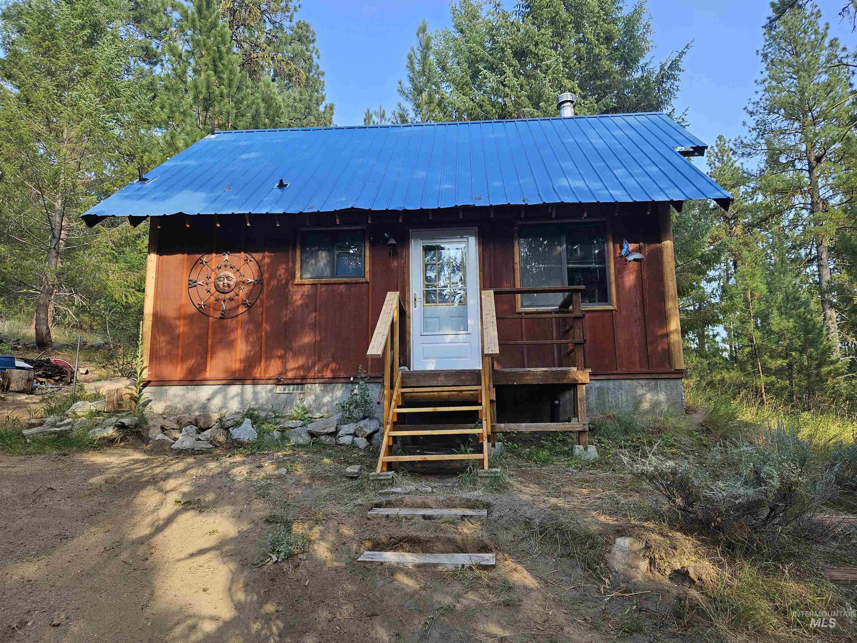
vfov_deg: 58.9
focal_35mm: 23
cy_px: 322
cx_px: 428
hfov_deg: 73.9
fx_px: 569
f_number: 1.8
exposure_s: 1/180
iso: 32
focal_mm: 5.4
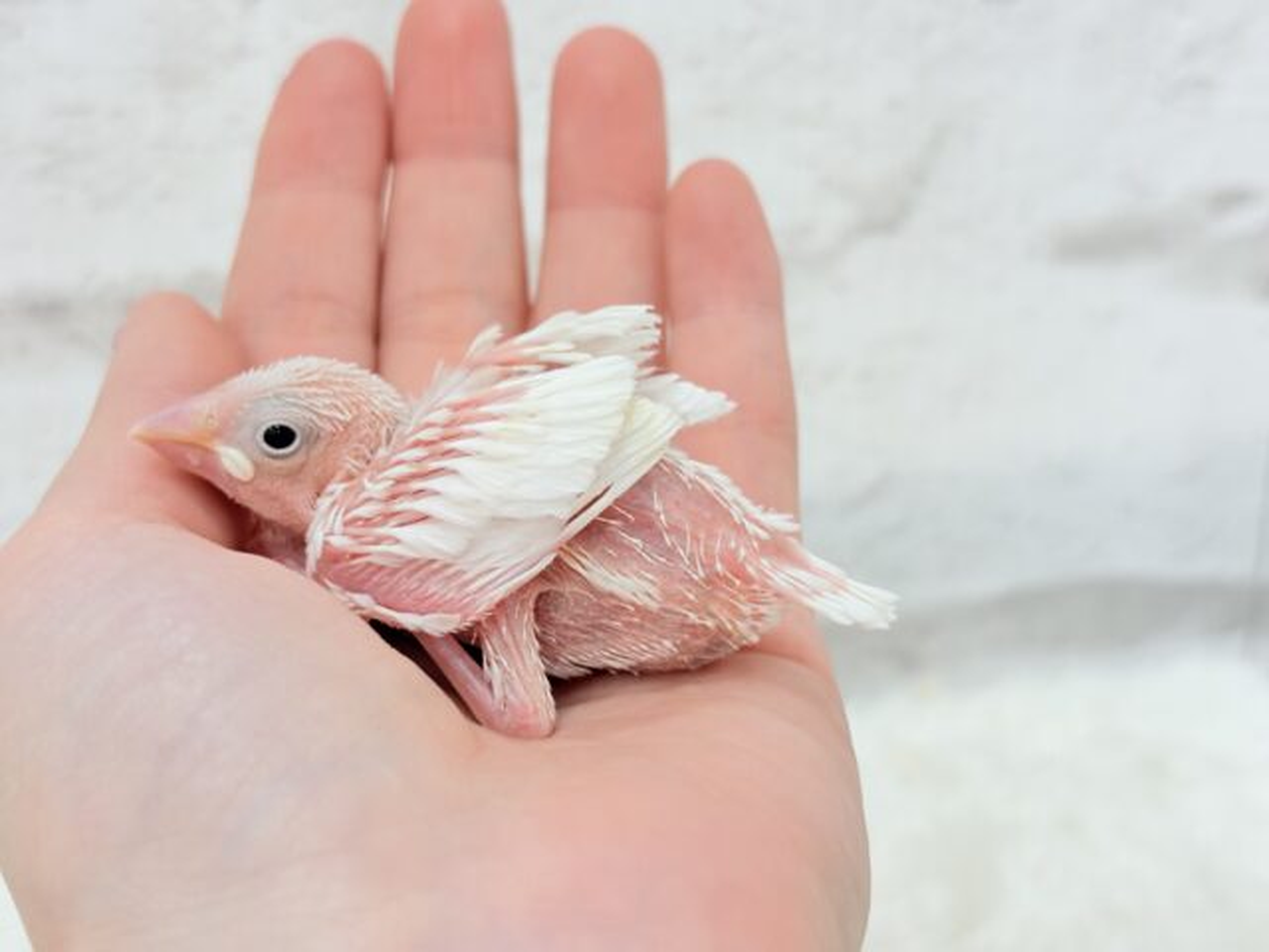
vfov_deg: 28.0
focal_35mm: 52
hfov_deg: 36.8
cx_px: 634
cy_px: 476
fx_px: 1906
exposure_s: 1/50
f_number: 1.6
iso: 40
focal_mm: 5.96
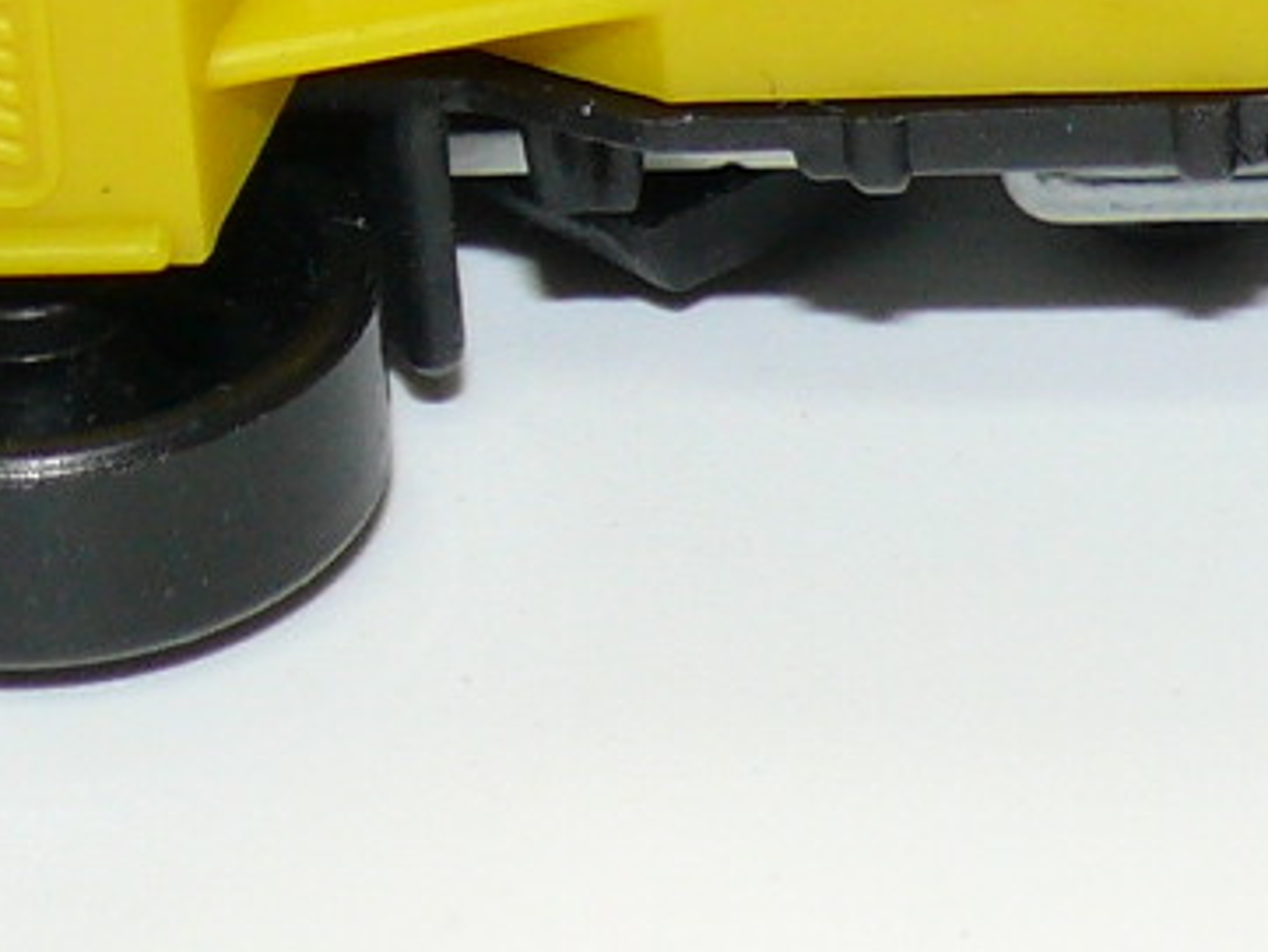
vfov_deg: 4.5
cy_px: -622
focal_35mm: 328
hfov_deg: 6.0
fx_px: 12019
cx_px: 674
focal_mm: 11.2
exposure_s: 1/30
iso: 100
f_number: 4
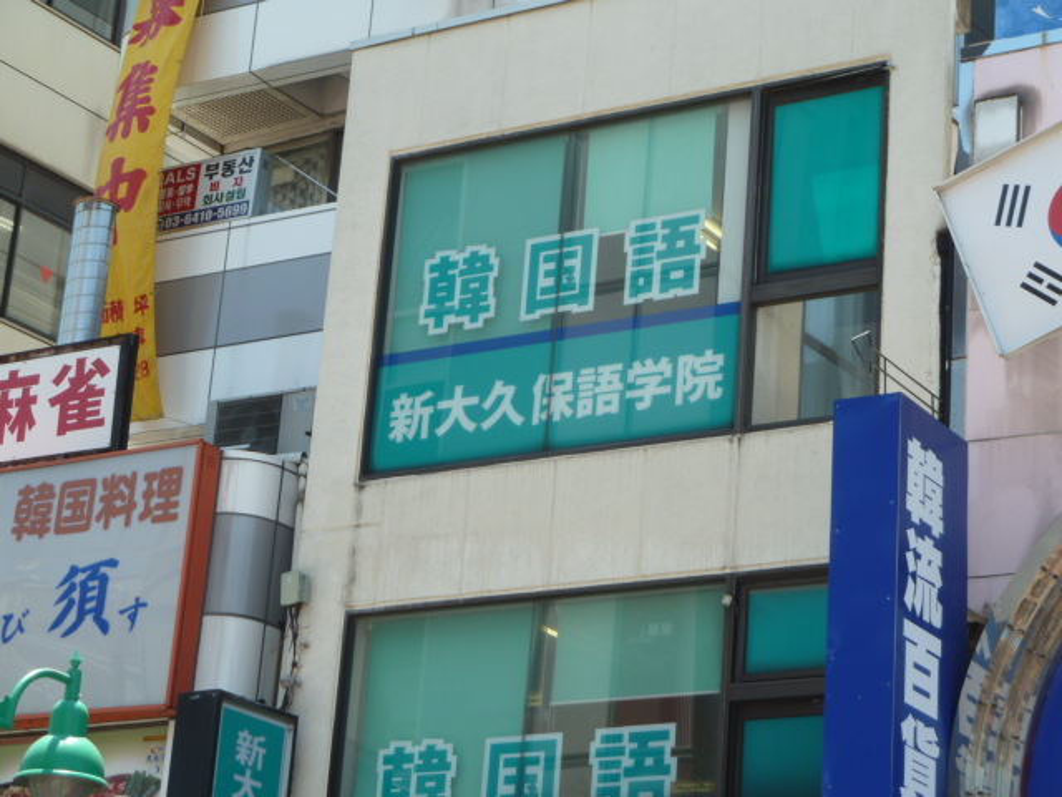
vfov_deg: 15.4
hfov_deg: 20.4
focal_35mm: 96
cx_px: 531
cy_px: 398
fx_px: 2945
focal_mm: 15.8
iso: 80
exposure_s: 1/200
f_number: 4.3
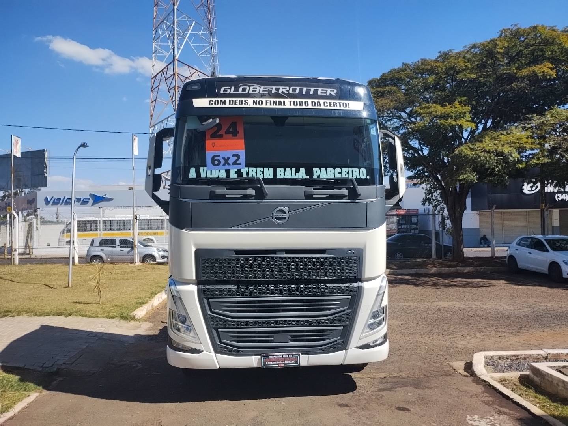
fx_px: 459
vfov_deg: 49.7
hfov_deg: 63.4
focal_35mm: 28
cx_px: 284
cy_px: 213
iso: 100
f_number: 1.8
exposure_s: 1/588
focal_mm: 4.27
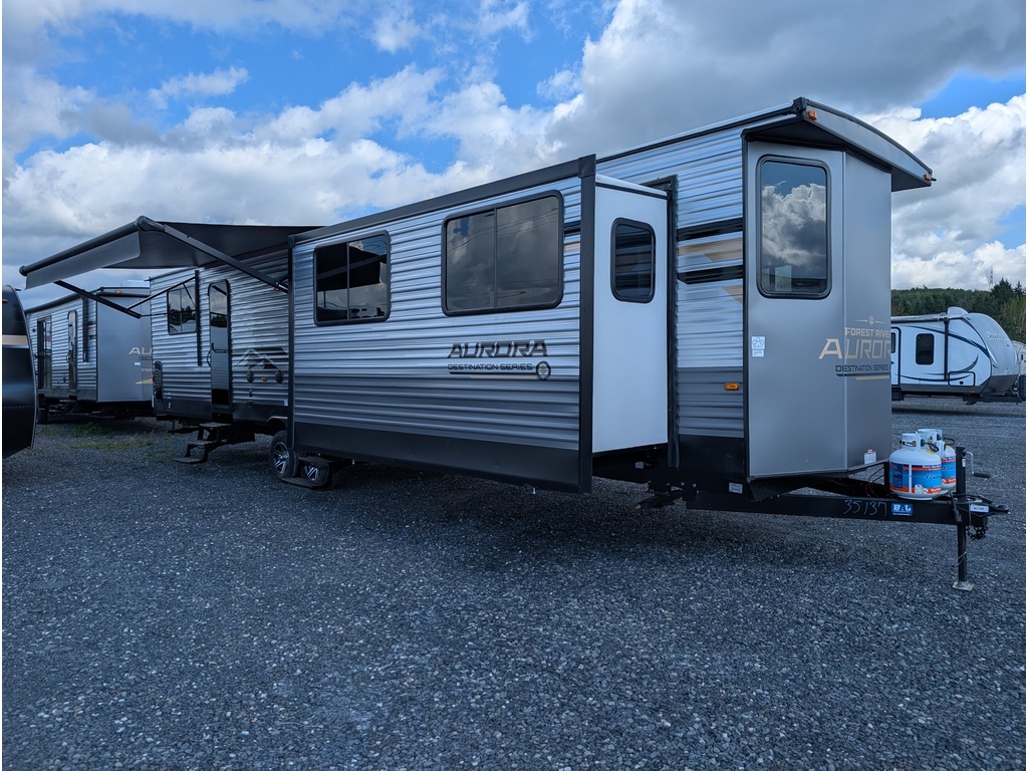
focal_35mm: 24
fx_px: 713
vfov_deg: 56.8
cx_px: 514
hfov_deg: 71.6
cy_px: 386
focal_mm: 6.9
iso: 21
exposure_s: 1/1159
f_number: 1.68
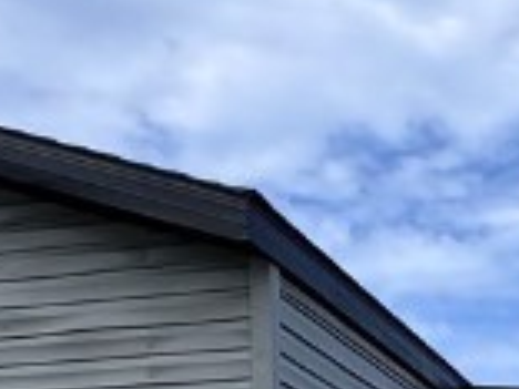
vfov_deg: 14.2
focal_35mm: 92
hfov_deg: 21.1
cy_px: 698
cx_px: 403
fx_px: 1379
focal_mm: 2.22
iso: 50
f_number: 2.2
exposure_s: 1/1880
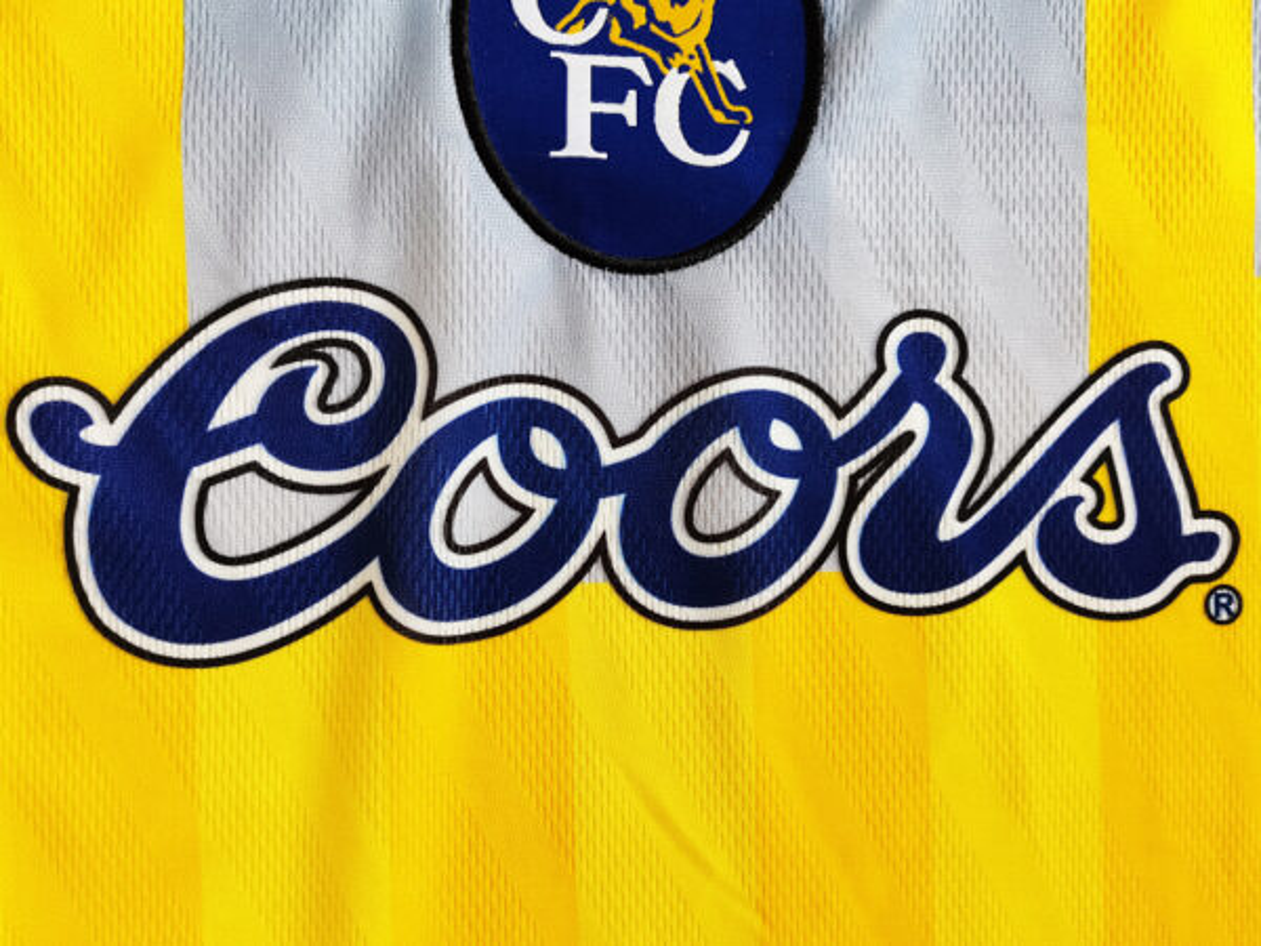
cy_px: 473
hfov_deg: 67.3
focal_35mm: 26
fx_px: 947
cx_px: 630
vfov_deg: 53.1
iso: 160
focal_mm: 5.58
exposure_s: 1/100
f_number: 1.8
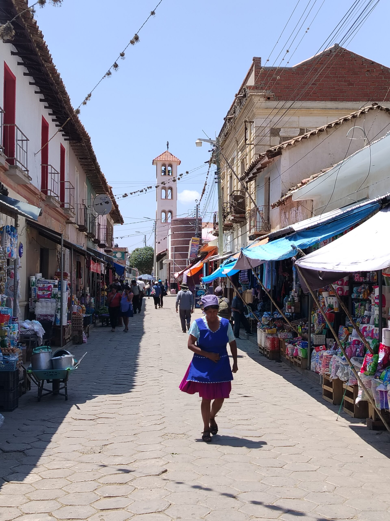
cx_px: 195
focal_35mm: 48
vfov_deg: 39.7
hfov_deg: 30.3
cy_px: 260
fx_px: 721
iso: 100
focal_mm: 5.25
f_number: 1.75
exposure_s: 1/699
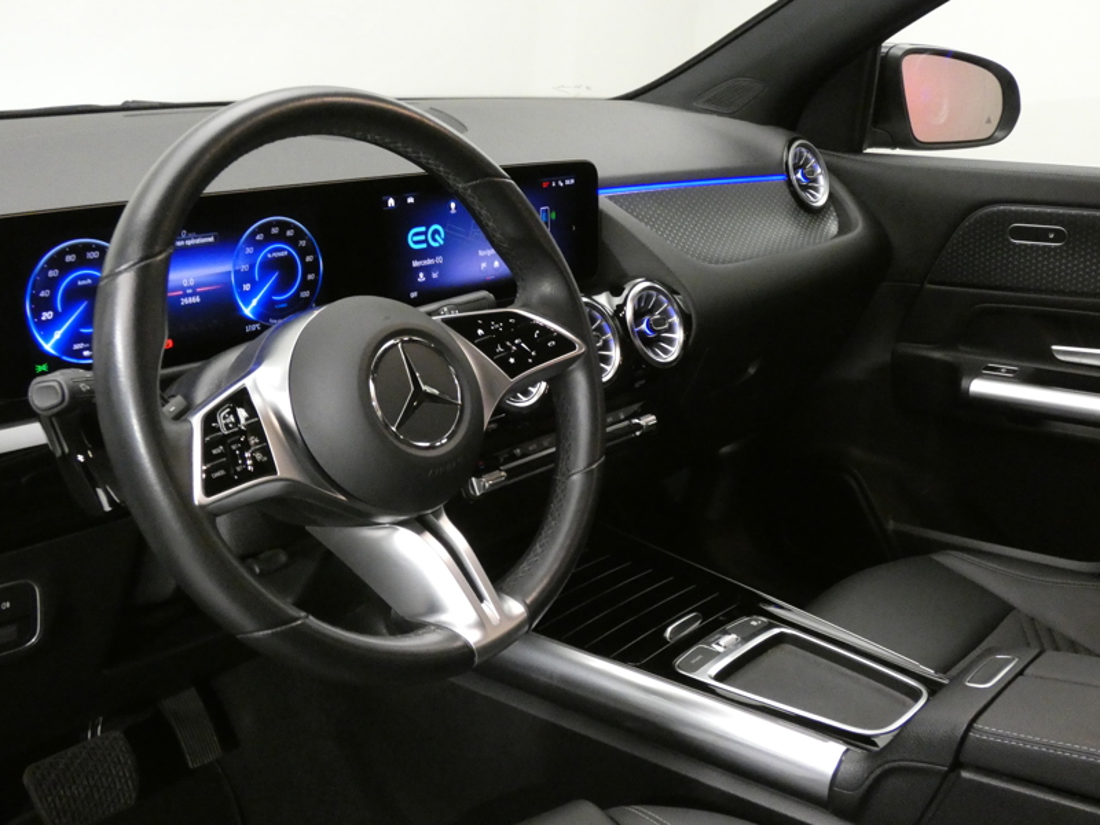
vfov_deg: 37.7
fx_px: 1208
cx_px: 550
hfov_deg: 49.0
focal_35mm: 38
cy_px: 412
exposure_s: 1/20
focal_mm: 6.8
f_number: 3.5
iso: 1600
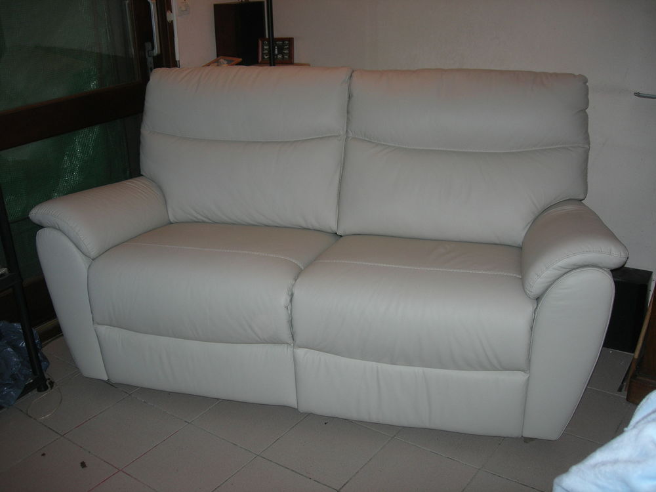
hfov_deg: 49.0
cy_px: 246
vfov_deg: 37.7
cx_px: 328
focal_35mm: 38
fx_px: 720
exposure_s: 1/60.1
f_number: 2.8
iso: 64
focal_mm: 7.8
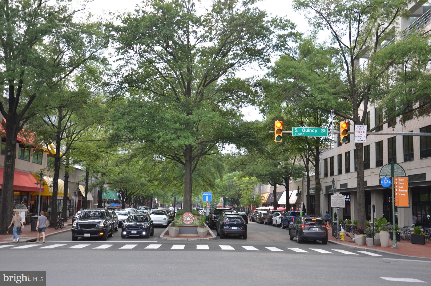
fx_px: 502
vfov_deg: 31.7
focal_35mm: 42
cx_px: 216
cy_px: 143
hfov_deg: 46.5
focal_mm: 28
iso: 200
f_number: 5.6
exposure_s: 1/125
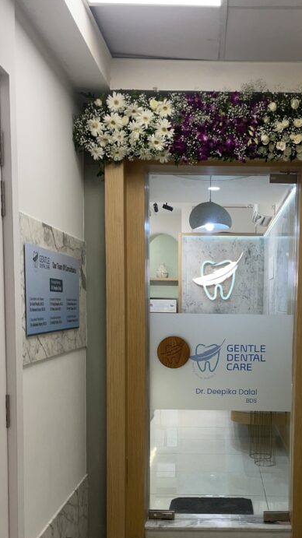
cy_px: 368
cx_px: 223
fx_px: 599
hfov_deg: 27.9
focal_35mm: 42
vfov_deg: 47.4
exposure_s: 1/100
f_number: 1.6
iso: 64
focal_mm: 4.2
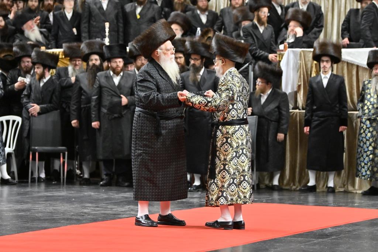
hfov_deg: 11.4
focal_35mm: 180
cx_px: 189
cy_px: 126
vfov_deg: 7.6
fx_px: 1889
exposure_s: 1/200
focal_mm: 120
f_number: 2.8
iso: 1000
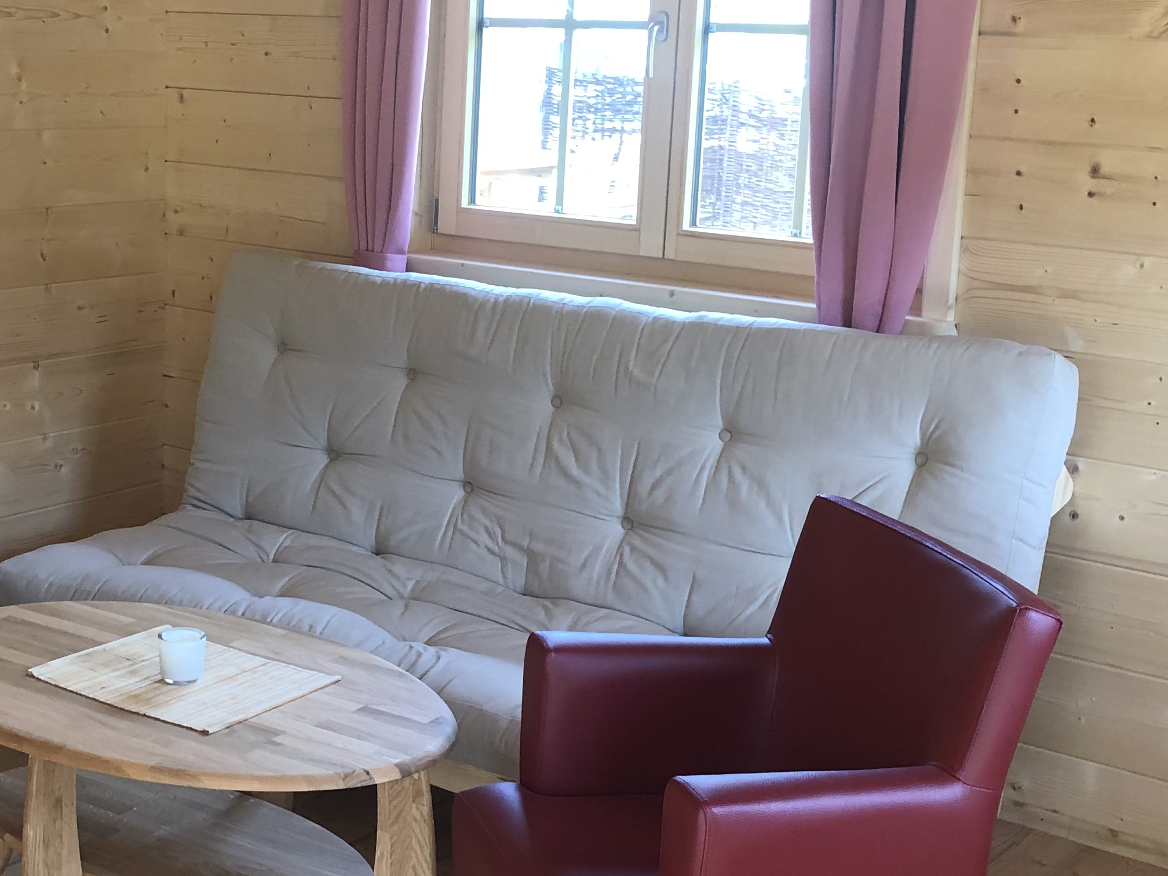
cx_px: 348
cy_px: 384
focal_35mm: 56
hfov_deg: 33.9
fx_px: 1890
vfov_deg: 26.1
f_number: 1.8
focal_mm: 4
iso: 40
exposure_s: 1/24
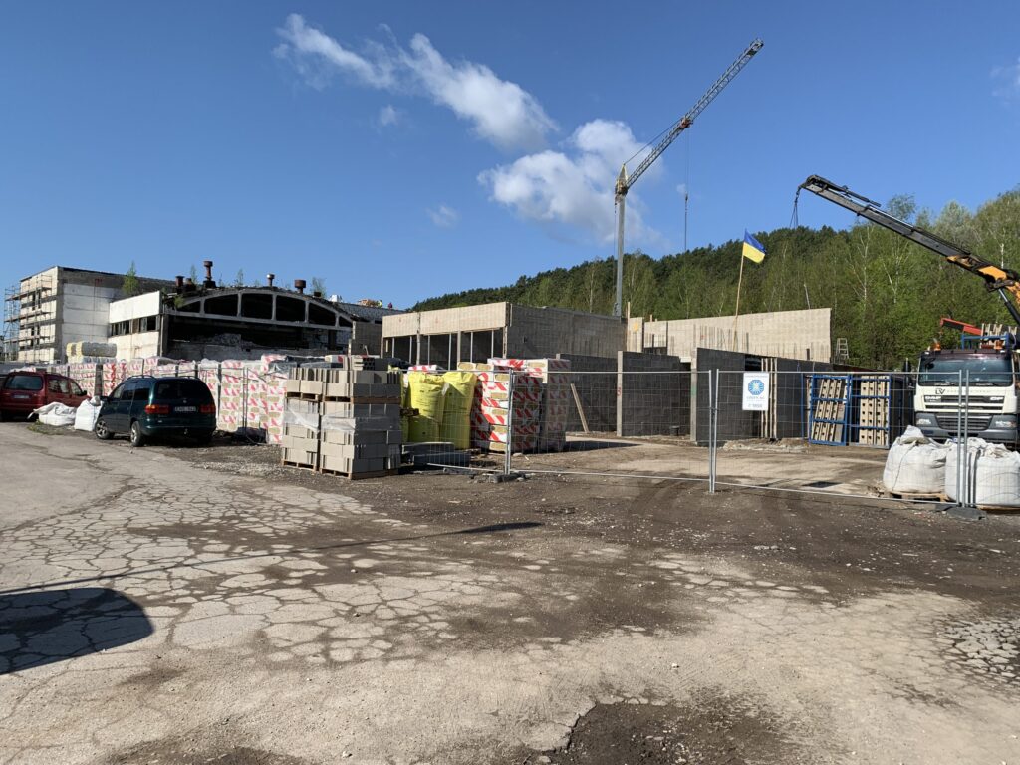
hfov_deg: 67.3
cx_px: 510
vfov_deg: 53.1
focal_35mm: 26
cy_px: 382
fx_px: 766
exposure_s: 1/2545
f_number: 1.8
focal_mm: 4.25
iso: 25
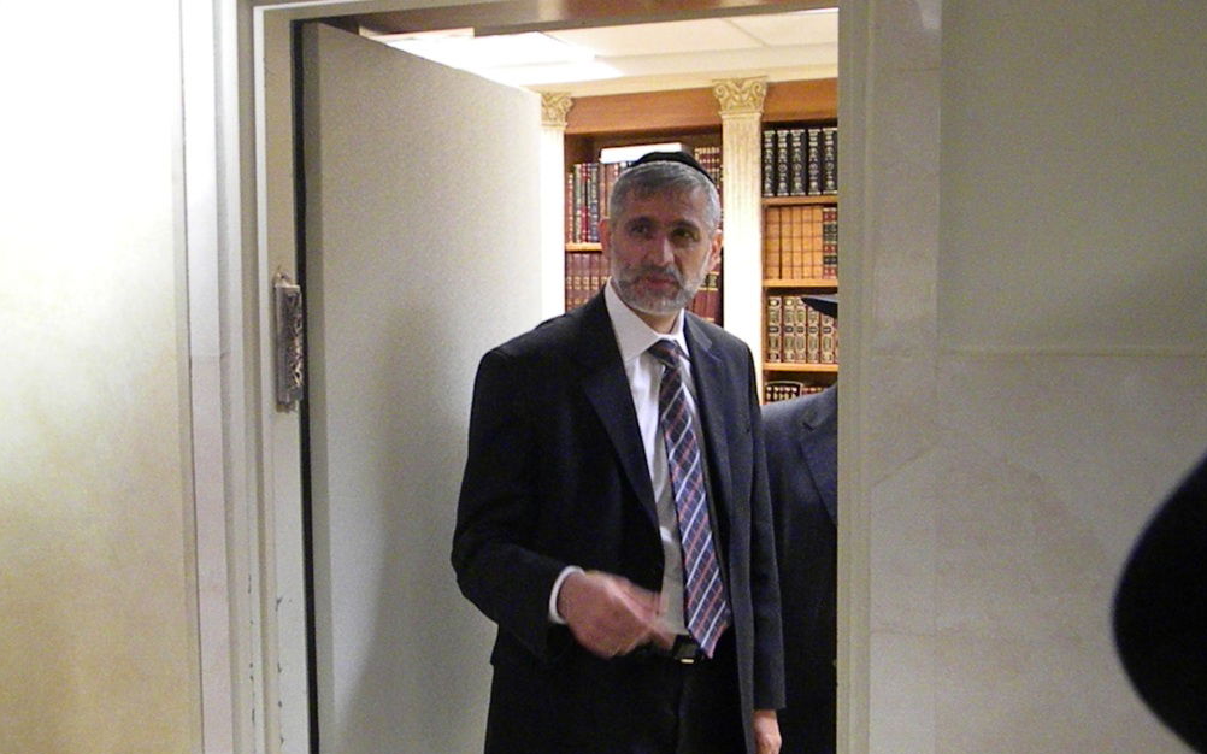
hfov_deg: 50.4
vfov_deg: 32.7
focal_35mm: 39
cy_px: 405
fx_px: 1283
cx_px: 616
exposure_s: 1/62.8
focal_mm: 6.4
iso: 1900
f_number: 3.7
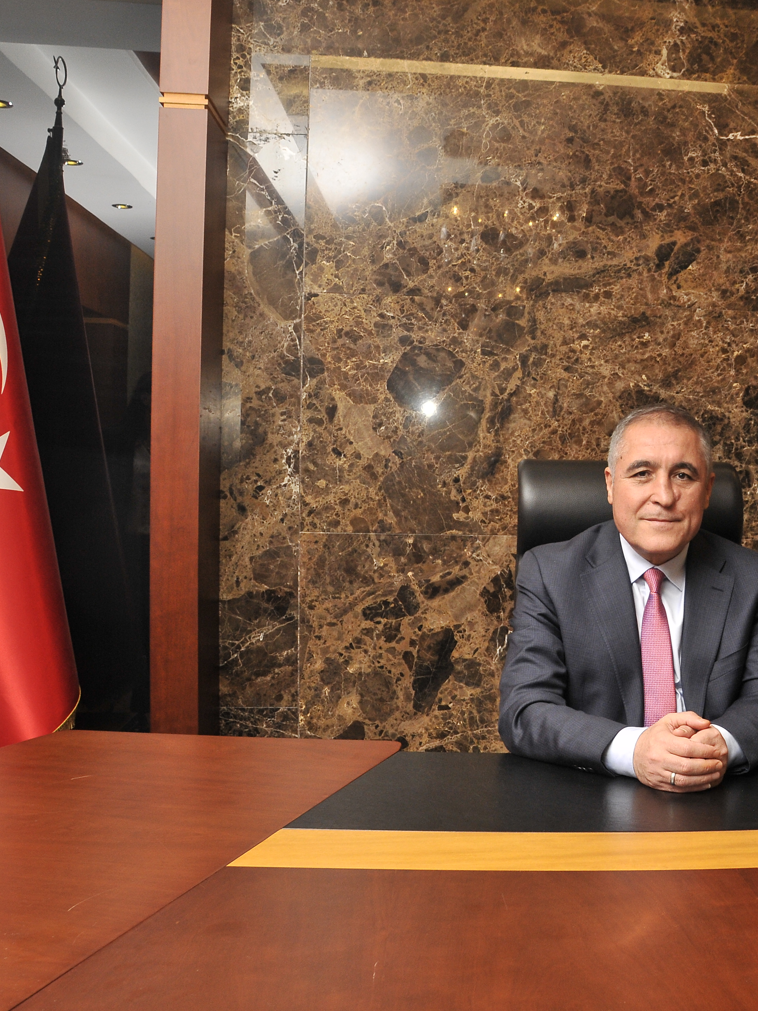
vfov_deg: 46.8
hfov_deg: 34.3
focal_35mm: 40
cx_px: 656
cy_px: 504
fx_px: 1168
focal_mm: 18
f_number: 7.1
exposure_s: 1/60
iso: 500
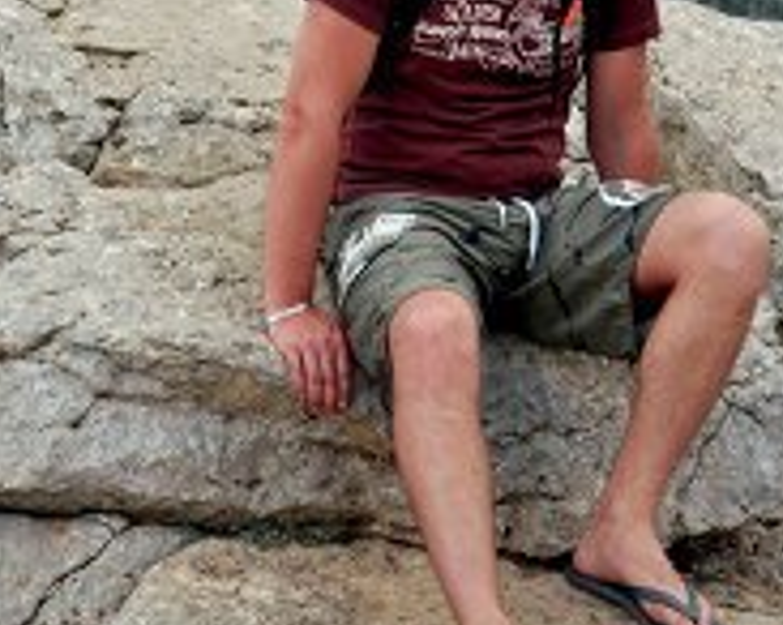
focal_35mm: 143
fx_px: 3310
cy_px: -36
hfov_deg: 13.5
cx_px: 469
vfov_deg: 10.7
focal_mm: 48
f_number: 5
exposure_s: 1/100
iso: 100
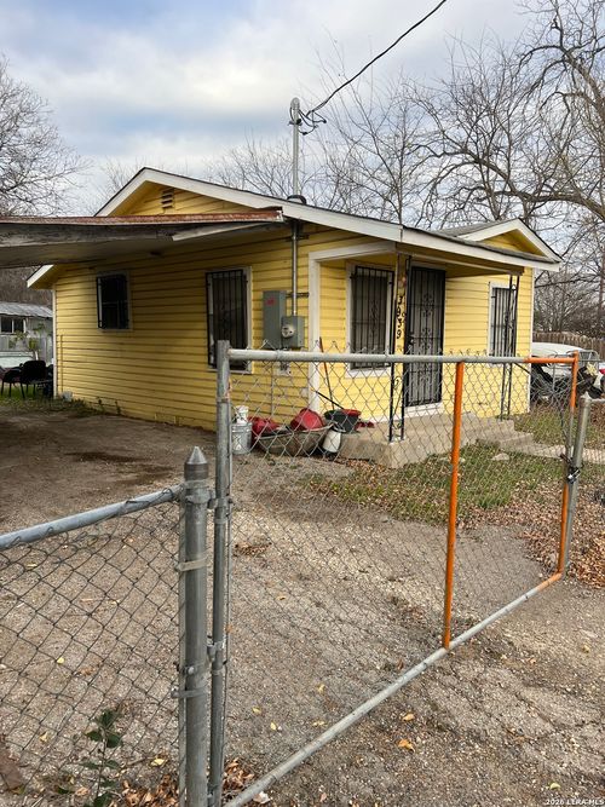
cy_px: 404
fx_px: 606
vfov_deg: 67.3
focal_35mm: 26
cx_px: 302
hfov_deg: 53.0
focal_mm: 5.7
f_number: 1.5
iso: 50
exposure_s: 1/733
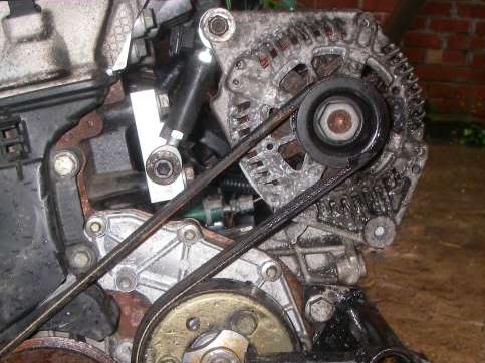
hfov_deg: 30.6
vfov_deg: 23.0
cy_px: 286
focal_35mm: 63
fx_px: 882
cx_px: 193
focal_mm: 6.3
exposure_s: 1/40
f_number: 3.3
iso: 200
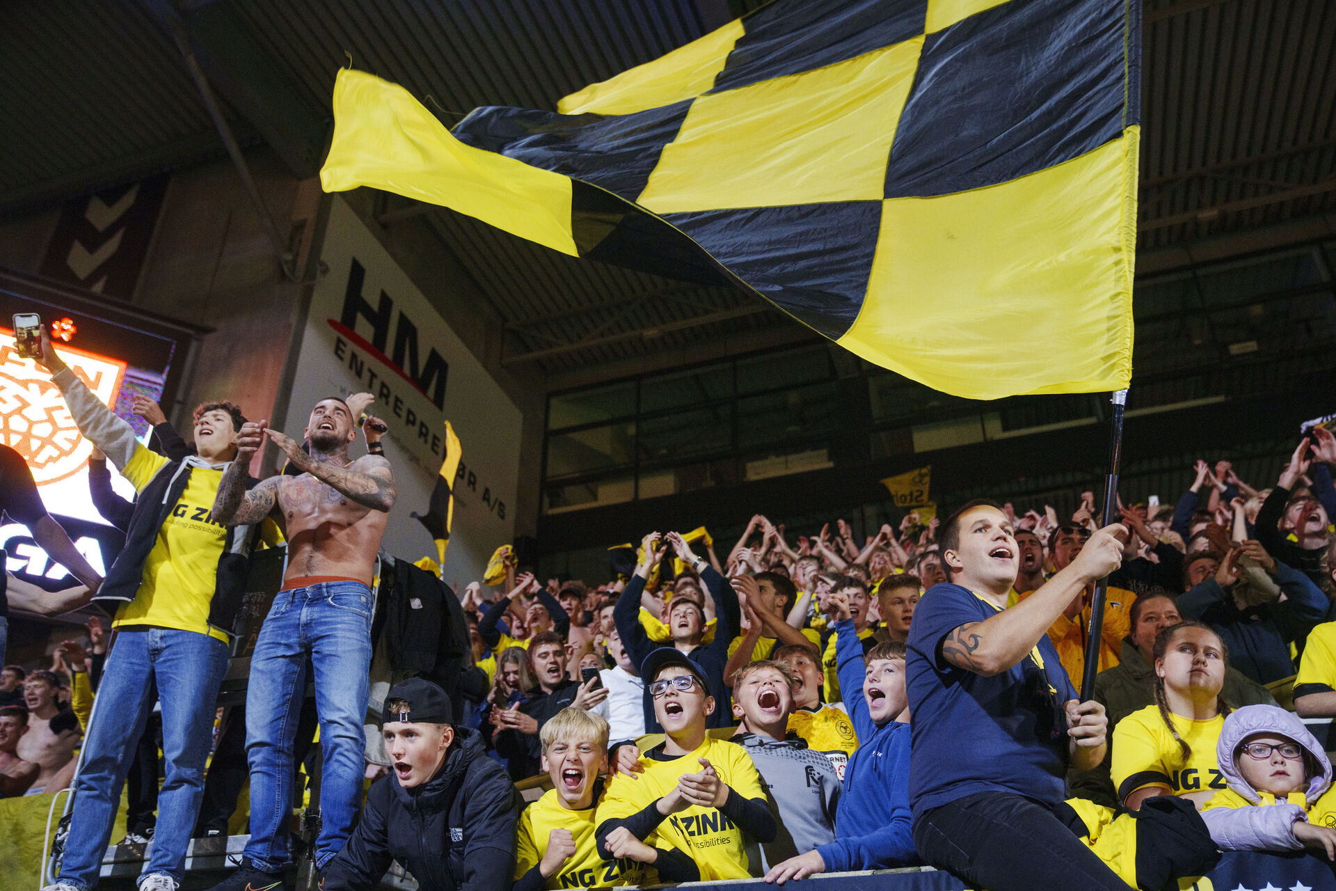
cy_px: 446
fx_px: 1113
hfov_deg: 61.9
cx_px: 668
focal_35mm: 30
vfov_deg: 43.6
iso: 2500
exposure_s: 1/1000
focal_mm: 30
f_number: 3.2
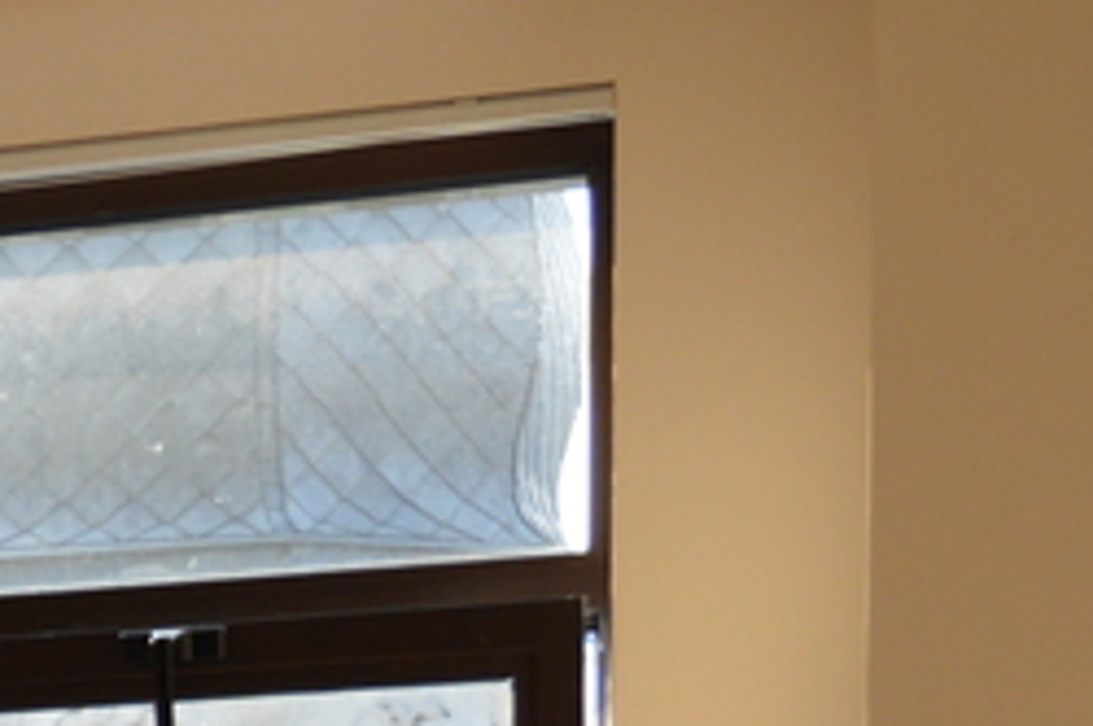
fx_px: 5354
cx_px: -1246
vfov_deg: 7.2
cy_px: 1830
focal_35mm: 177
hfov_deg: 10.5
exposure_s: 1/80
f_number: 4.5
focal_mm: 23
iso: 400
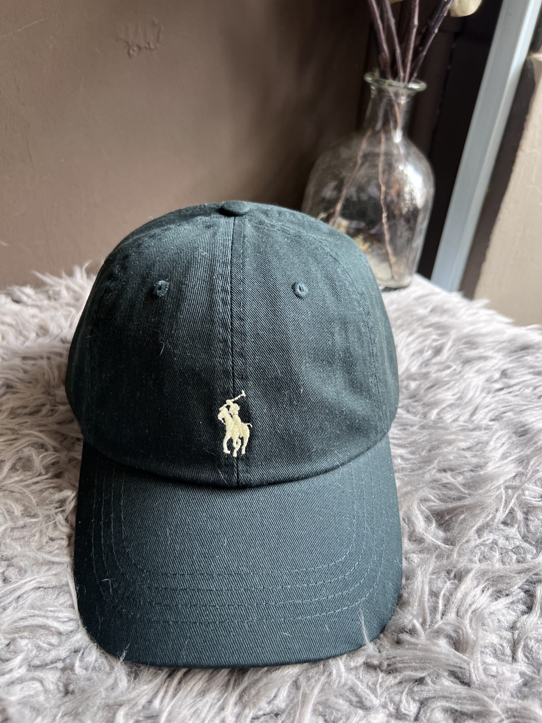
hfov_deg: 53.1
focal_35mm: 26
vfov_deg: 67.3
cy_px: 362
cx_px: 271
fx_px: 543
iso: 125
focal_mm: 5.7
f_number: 1.5
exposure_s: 1/121
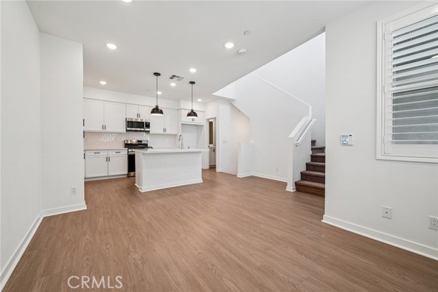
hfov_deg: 108.4
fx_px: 158
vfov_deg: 85.4
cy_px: 146
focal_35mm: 13
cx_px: 219
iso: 400
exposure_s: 1/30
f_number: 8
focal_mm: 13
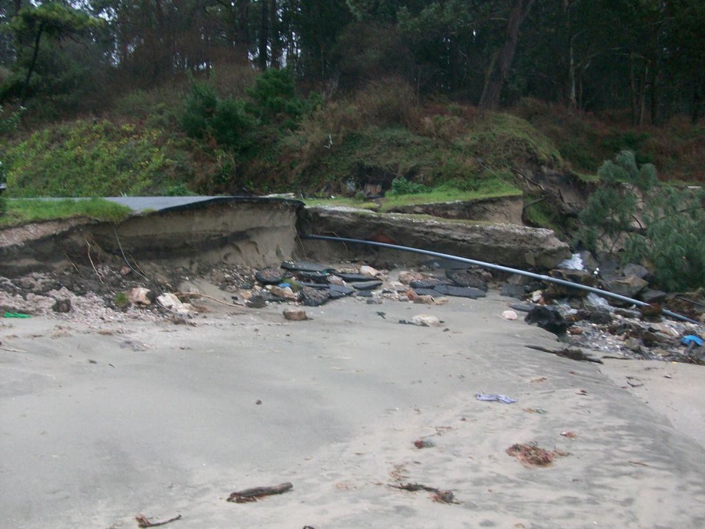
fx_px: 692
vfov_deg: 41.8
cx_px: 352
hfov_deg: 54.0
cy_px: 264
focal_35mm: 34
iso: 160
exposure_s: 1/86.4
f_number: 2.8
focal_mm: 5.7
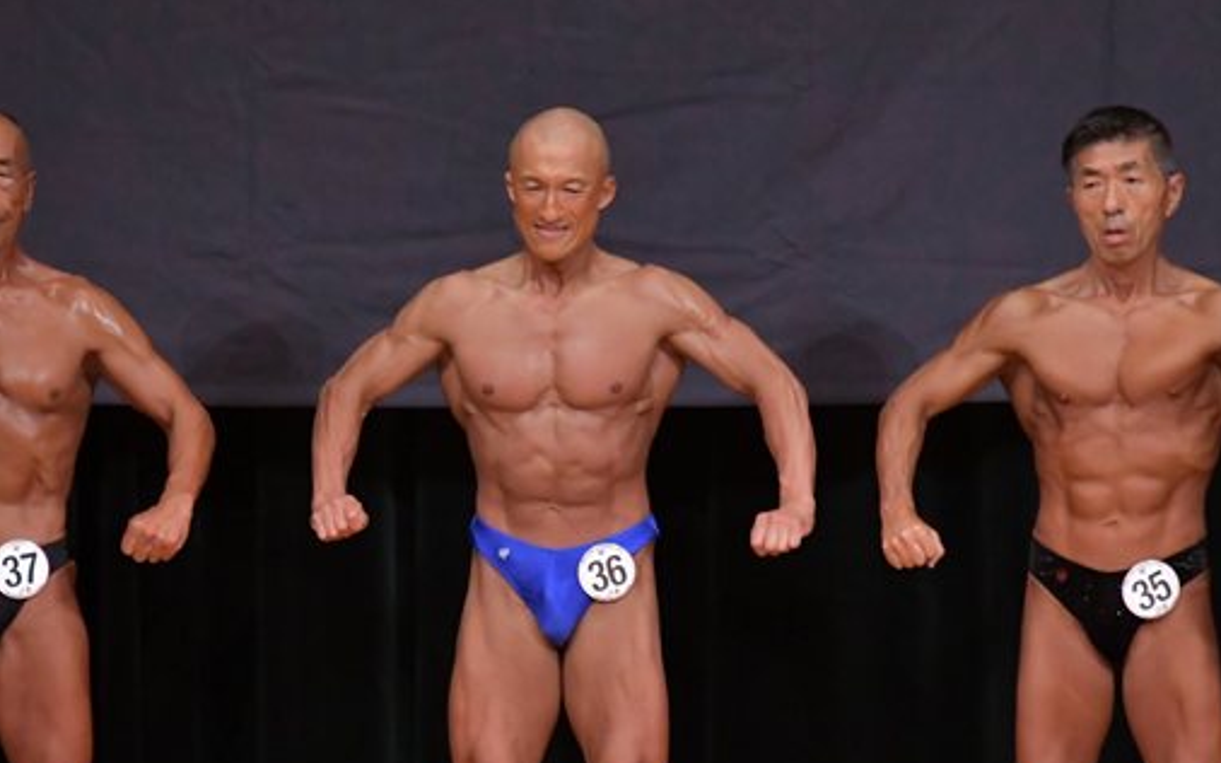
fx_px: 15570
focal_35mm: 468
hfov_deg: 4.5
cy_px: 572
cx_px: 624
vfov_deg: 2.8
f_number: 5.6
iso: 5000
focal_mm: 200
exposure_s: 1/400
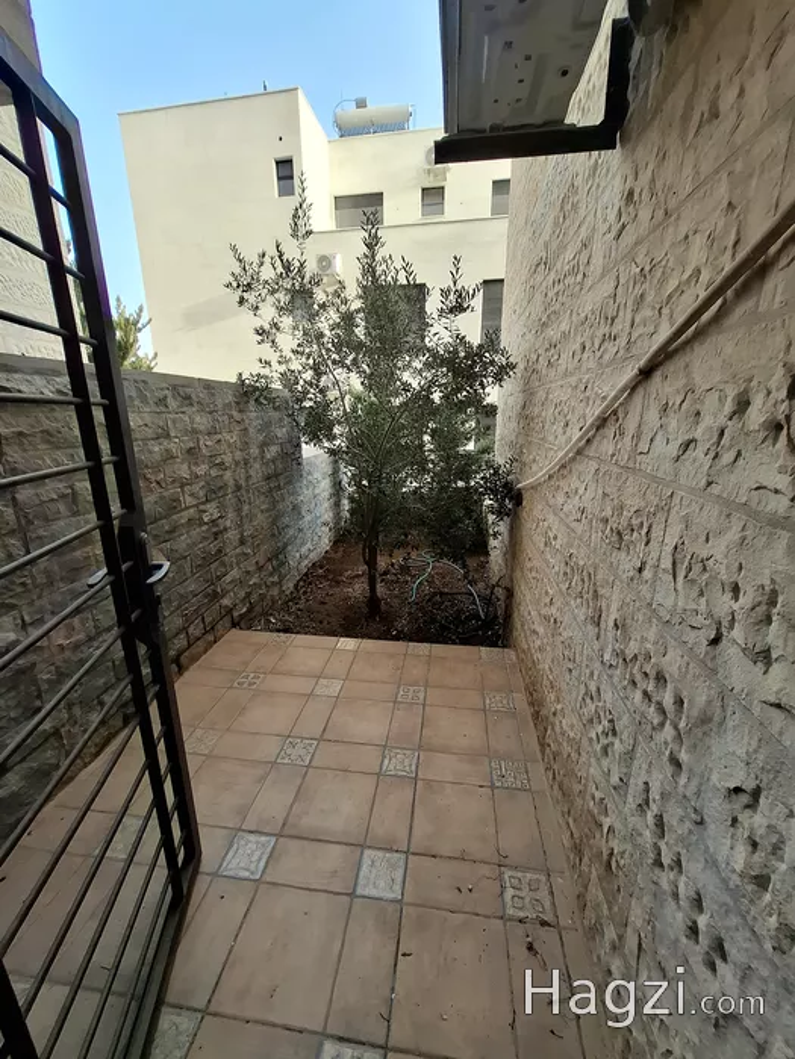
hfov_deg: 89.9
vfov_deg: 106.2
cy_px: 530
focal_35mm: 13
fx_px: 398
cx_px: 398
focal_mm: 1.74
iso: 40
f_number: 2.2
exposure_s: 1/133
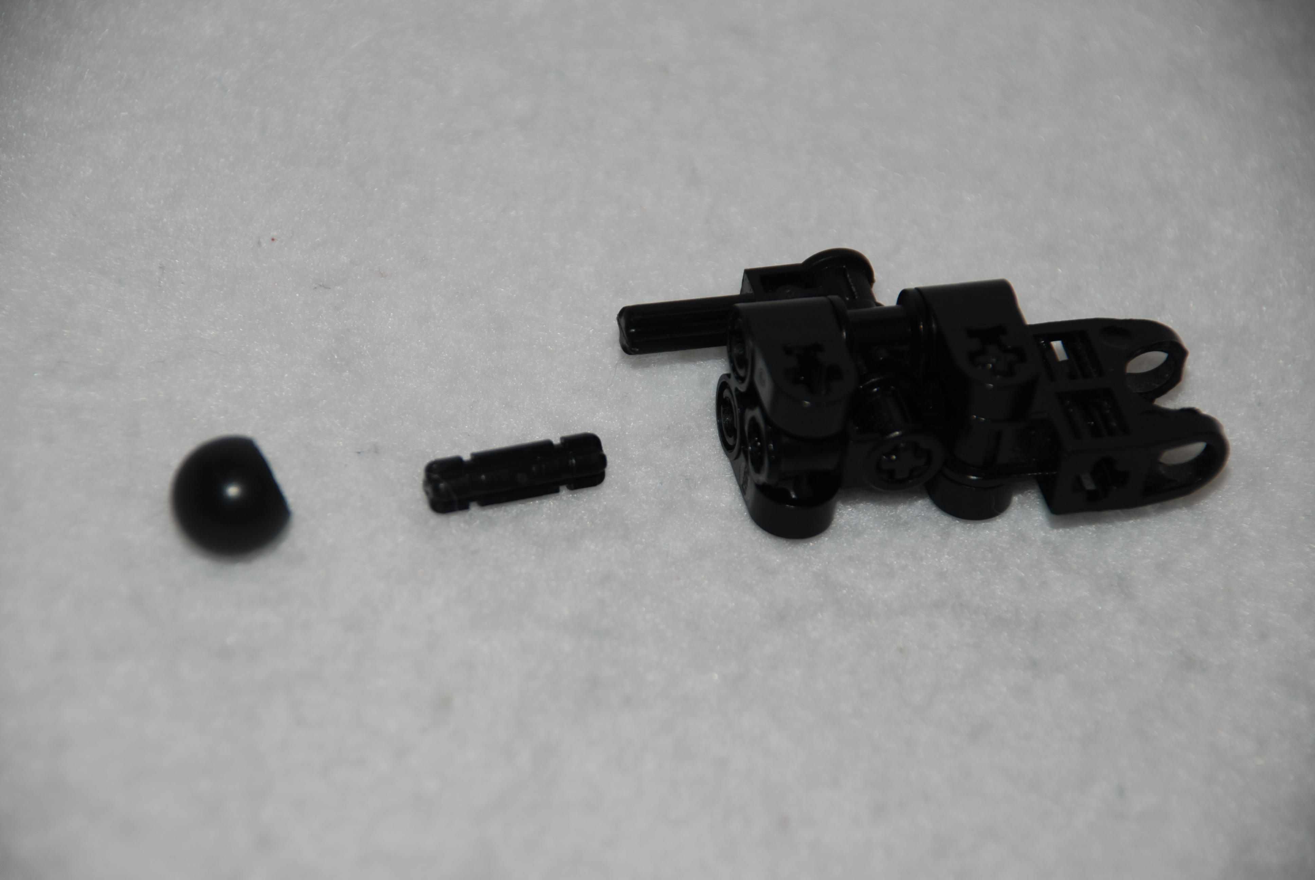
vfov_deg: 6.8
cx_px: 658
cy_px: 440
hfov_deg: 10.1
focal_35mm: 202
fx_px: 7406
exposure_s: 1/60
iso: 100
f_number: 5.6
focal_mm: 135
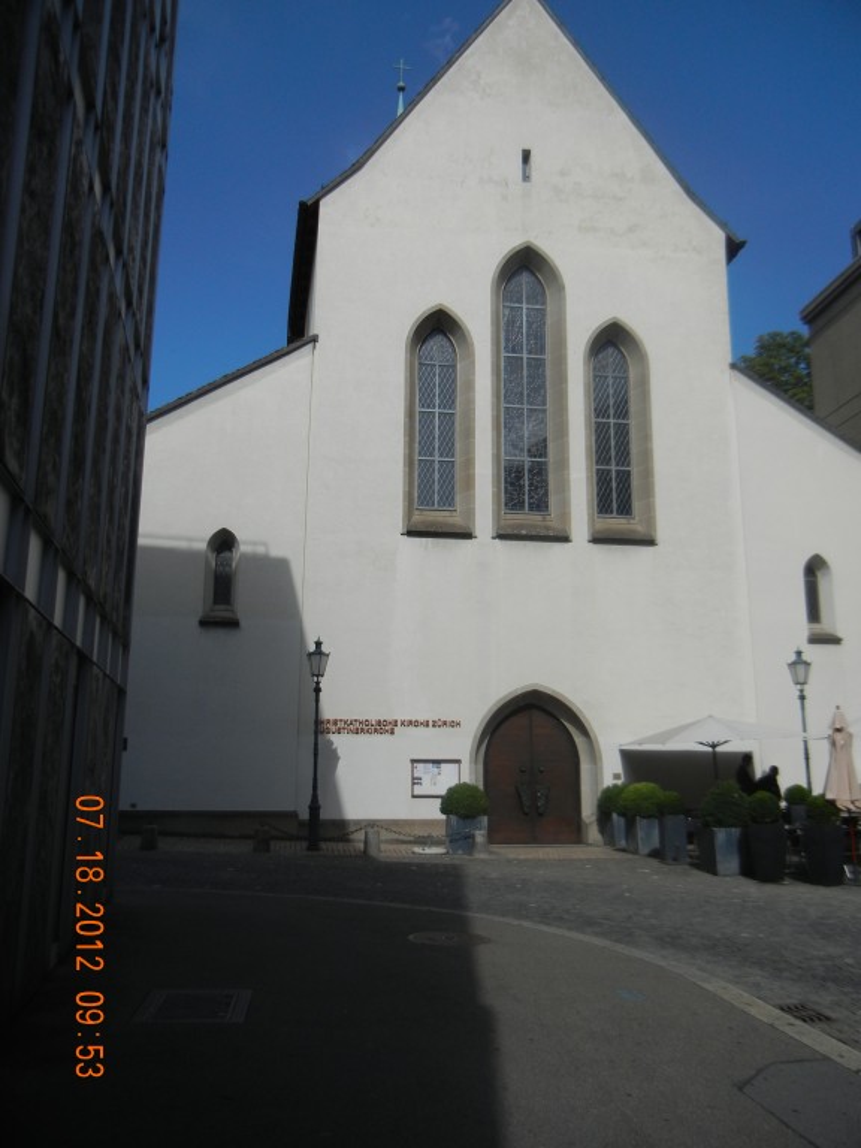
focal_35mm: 30
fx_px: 995
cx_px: 430
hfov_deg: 46.8
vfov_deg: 60.0
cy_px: 574
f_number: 7
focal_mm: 5.4
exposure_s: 1/752
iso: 160
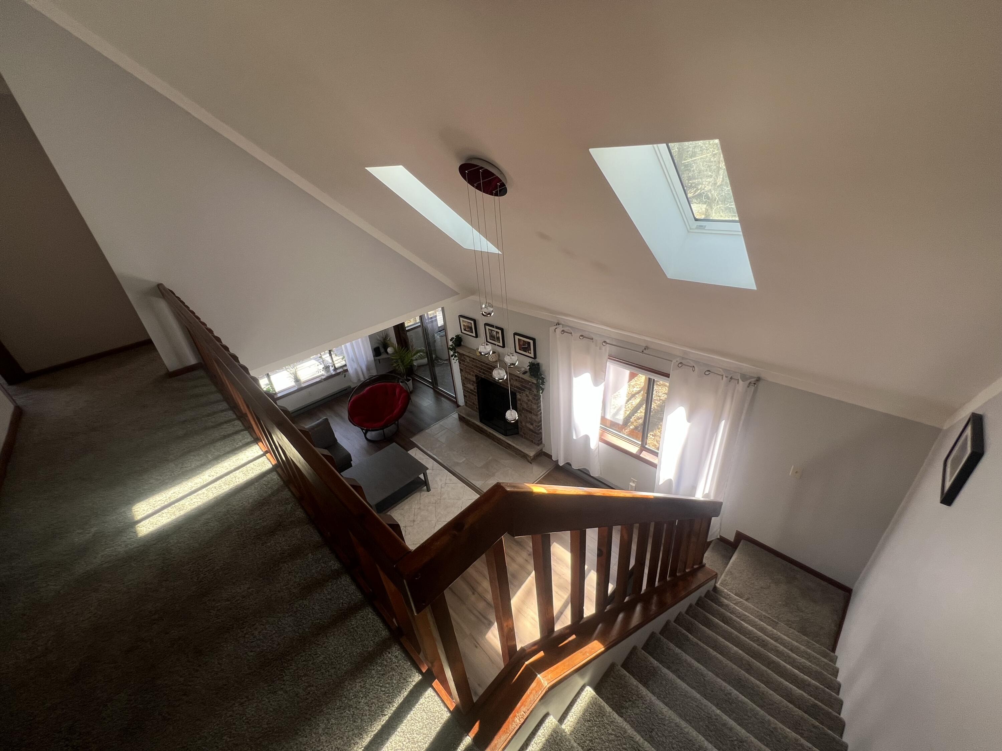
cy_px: 376
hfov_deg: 106.2
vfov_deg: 89.9
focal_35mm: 13
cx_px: 501
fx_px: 376
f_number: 1.8
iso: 50
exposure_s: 1/99
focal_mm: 1.57
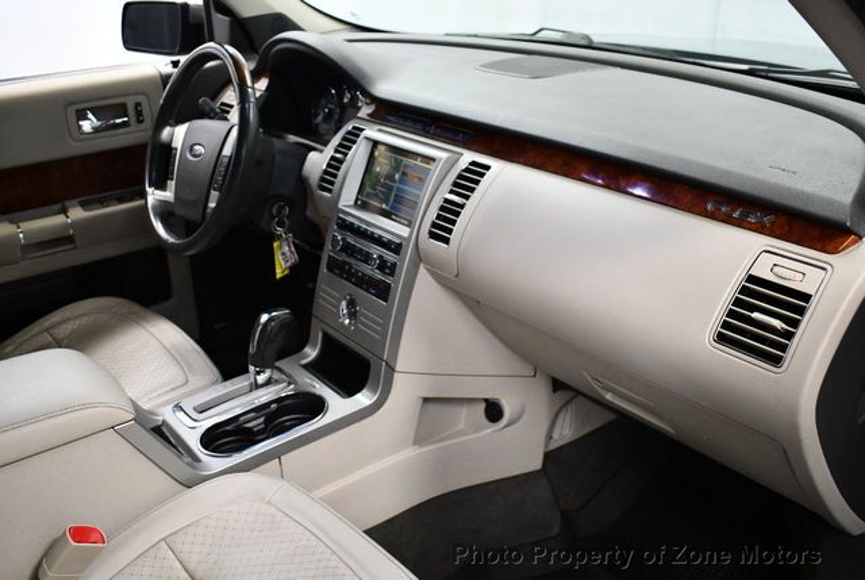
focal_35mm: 36
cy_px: 290
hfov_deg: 53.1
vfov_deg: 37.0
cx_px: 432
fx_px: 866
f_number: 3.5
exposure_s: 1/125
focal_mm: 18
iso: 2200
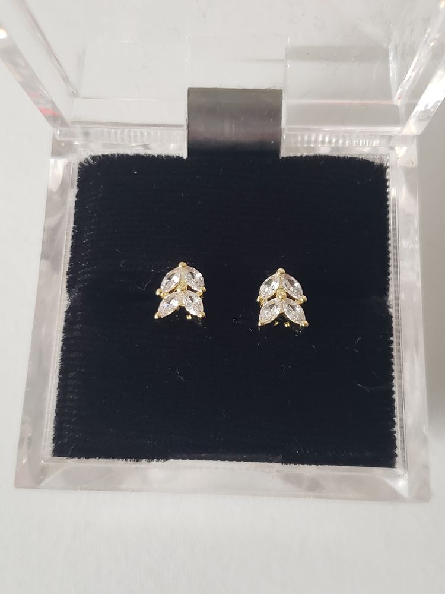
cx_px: 222
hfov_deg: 53.1
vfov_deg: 67.3
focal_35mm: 26
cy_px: 297
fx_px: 446
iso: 250
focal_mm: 4.3
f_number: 1.5
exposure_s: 1/33
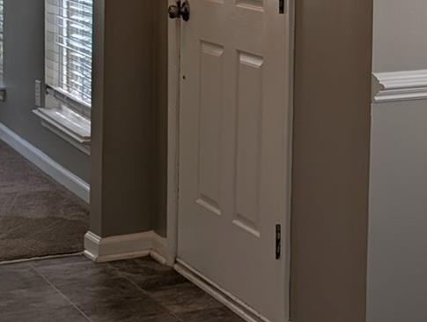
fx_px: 1247
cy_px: -28
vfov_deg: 14.4
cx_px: 525
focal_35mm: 101
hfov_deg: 18.3
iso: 20
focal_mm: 6.9
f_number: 1.68
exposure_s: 1/192
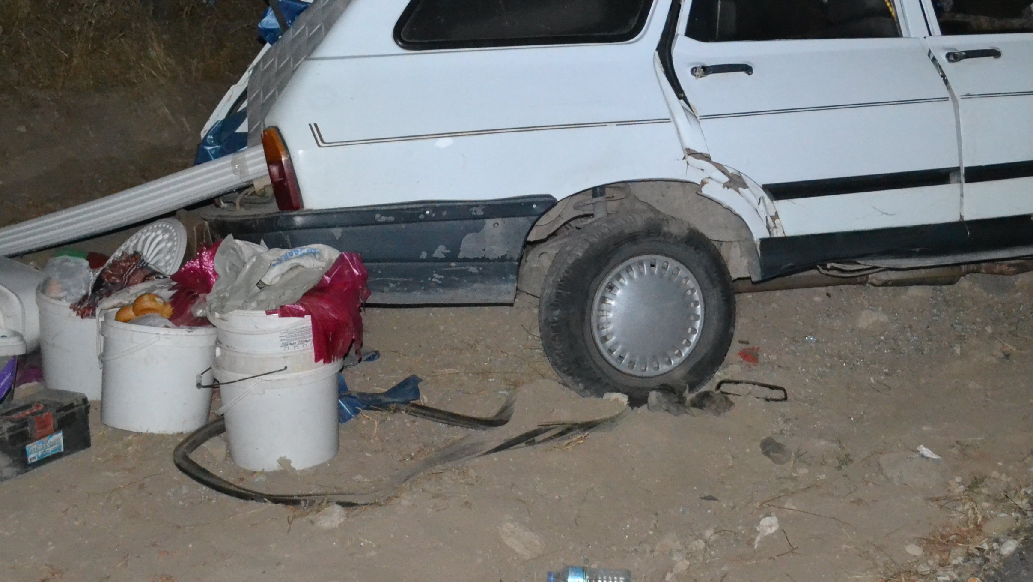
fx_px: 1808
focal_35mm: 66
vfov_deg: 18.1
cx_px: 567
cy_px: 143
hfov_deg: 31.9
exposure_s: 1/60
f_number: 3.8
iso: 3200
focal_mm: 22
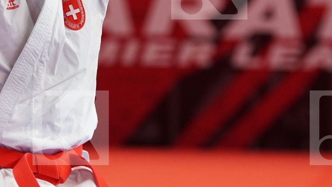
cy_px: -18
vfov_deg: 2.2
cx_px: 71
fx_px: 4904
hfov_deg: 3.9
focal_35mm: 557
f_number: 3.2
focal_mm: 160
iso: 800
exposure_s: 1/400
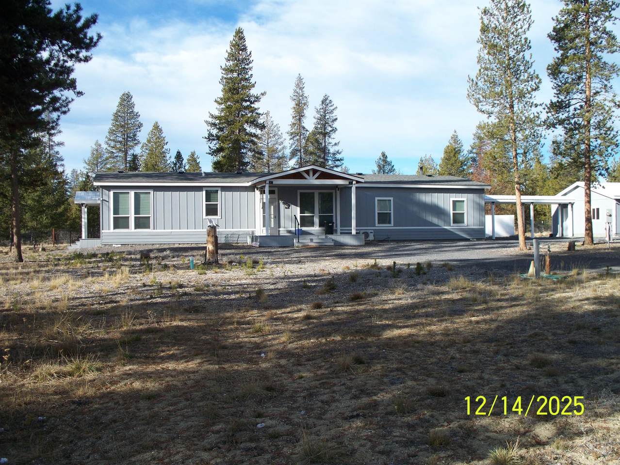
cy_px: 232
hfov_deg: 51.3
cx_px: 310
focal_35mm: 36
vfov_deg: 39.7
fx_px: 645
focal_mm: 7.54
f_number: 2.8
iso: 64
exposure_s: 1/640
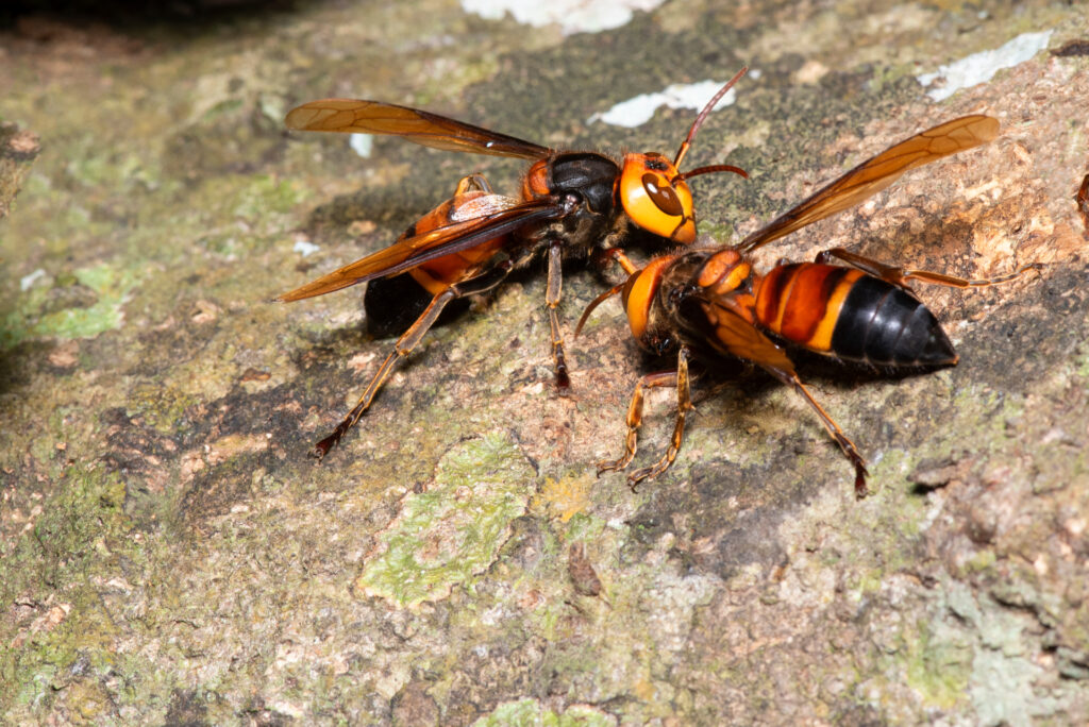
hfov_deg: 19.4
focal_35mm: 105
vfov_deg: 13.1
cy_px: 364
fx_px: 3178
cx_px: 544
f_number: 22
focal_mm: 105
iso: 400
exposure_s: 1/125
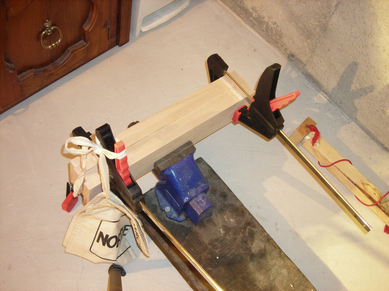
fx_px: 528
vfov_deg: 30.9
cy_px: 146
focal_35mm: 47
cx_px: 194
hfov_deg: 40.4
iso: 200
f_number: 3.4
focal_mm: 7.8
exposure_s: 2
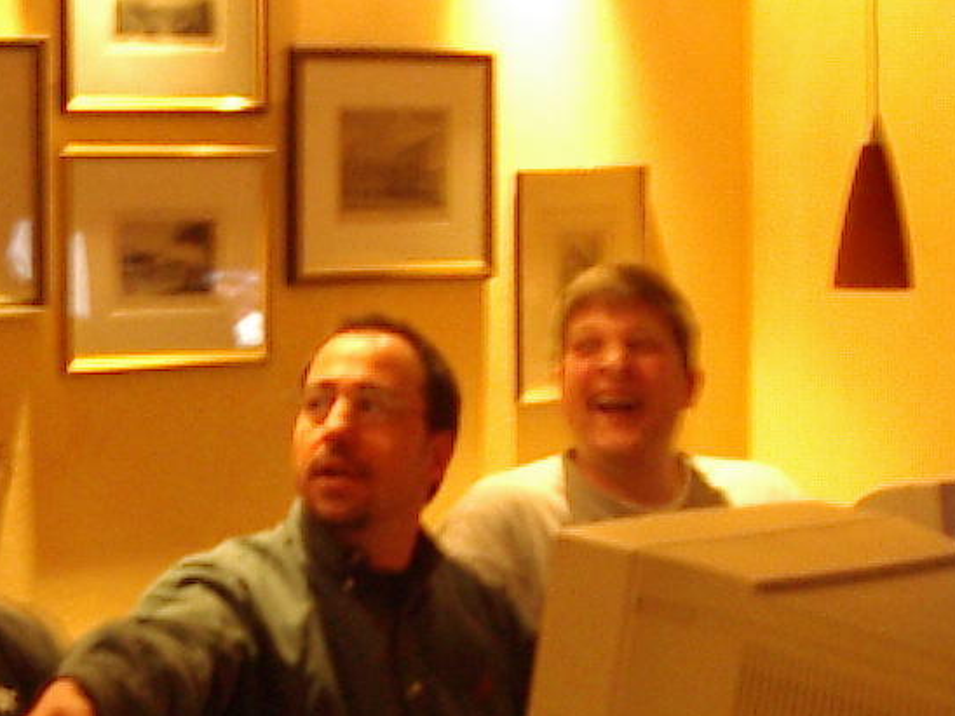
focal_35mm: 111
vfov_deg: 13.2
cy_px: 625
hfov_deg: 17.5
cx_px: 129
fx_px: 3062
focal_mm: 5.8
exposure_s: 1/2.5
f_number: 2.6
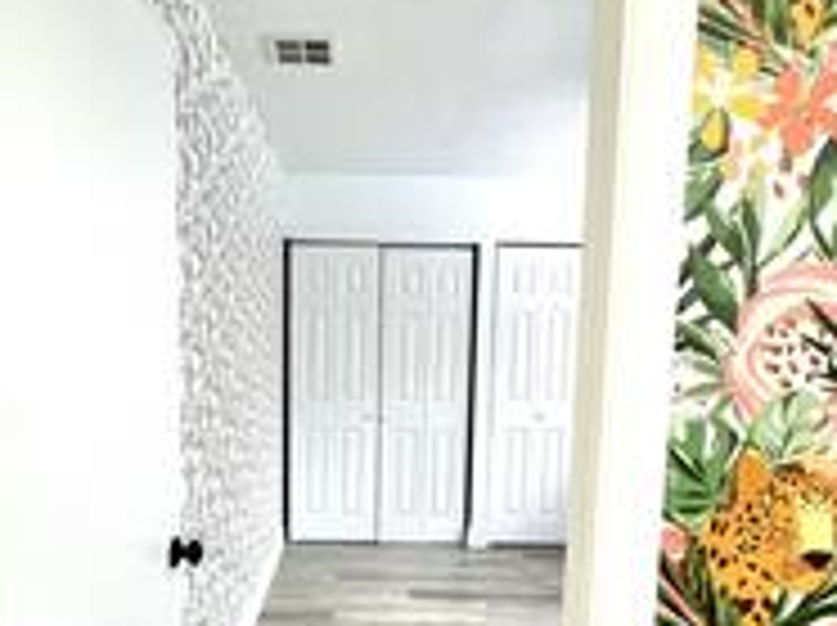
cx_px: 378
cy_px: 428
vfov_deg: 48.6
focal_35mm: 28
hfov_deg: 63.4
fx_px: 676
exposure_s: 1/120
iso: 200
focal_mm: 1.57
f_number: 1.8
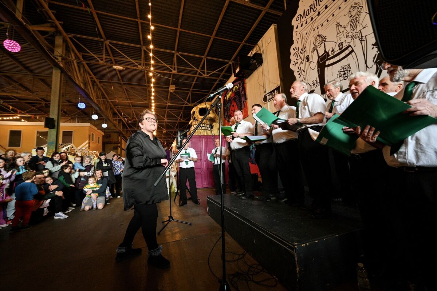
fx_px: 170
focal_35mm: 14
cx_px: 218
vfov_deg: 81.2
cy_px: 146
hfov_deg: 104.3
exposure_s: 1/80
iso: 1600
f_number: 8
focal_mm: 14
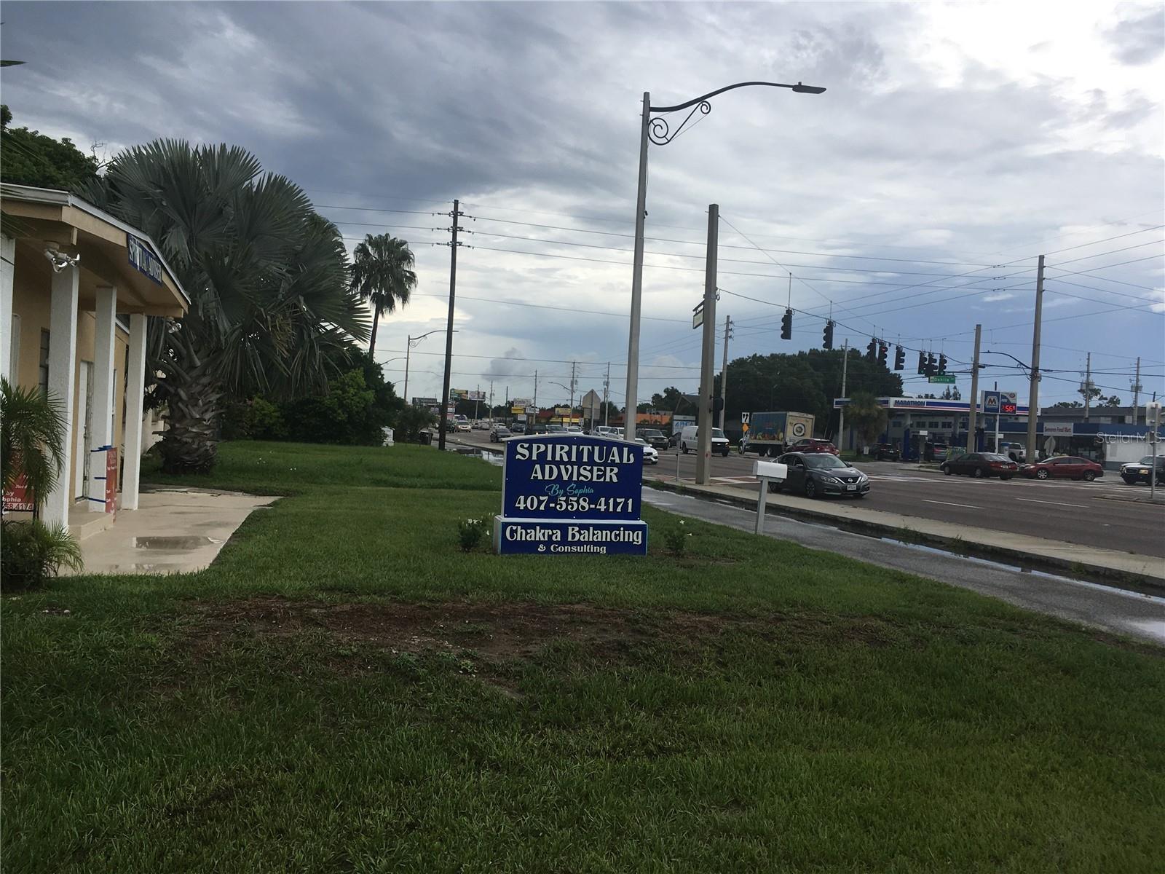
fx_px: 976
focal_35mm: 29
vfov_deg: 48.2
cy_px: 437
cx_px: 582
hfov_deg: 61.7
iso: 25
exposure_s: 1/1570
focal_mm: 4.15
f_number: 2.2
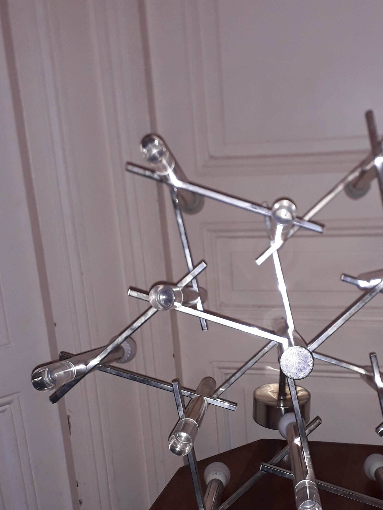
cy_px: 309
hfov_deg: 33.0
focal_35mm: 43
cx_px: 284
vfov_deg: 43.6
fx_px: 634
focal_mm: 3.6
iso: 80
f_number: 1.9
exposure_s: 1/50
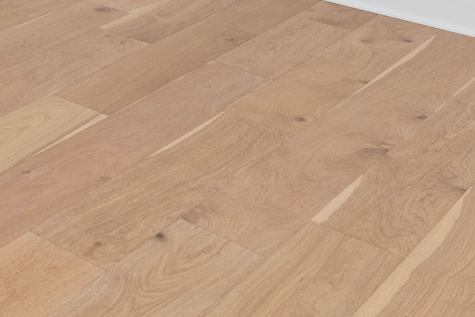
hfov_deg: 21.5
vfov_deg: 14.9
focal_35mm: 74
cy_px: -328
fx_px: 976
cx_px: -292
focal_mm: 16
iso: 320
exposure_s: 1/10
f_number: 7.1
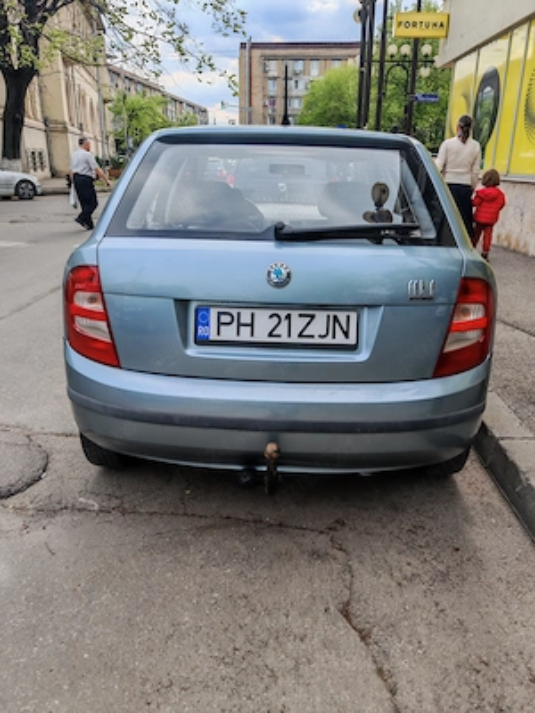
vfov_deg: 65.3
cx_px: 268
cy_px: 356
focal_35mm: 27
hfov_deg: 51.4
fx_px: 556
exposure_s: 1/1300
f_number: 1.9
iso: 50
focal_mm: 6.67
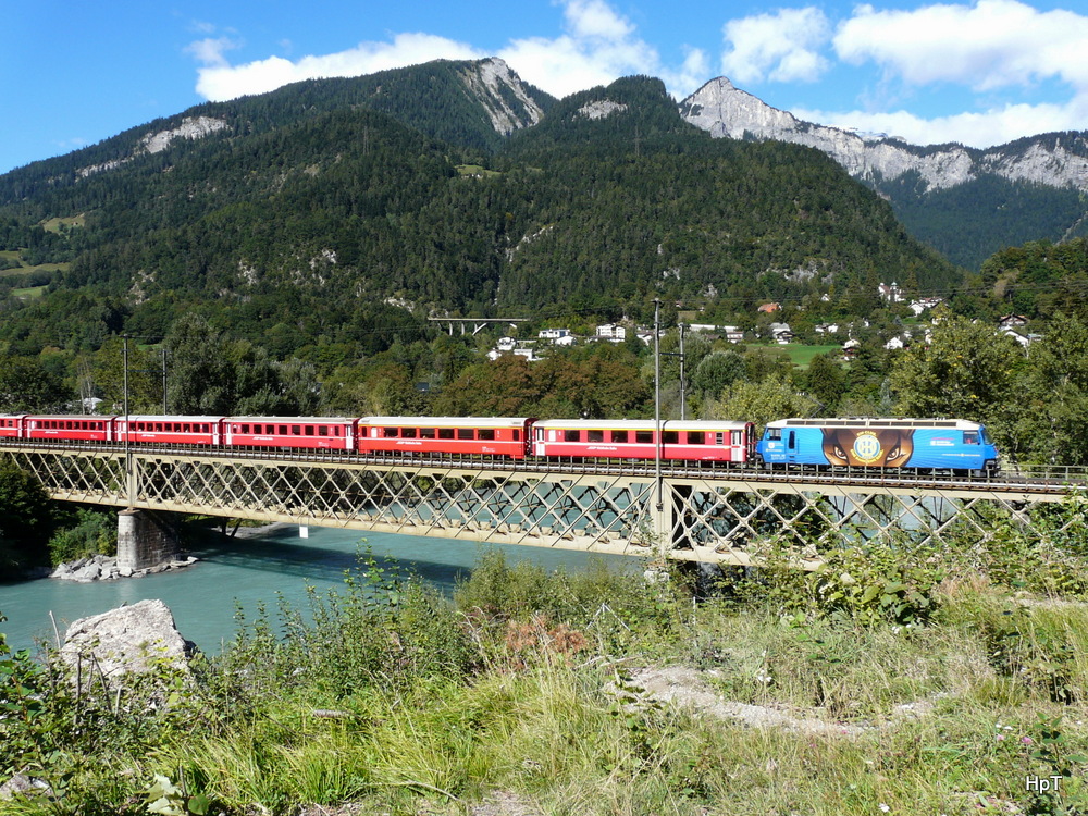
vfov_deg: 49.7
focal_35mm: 28
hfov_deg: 63.4
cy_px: 408
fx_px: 880
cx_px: 544
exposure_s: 1/250
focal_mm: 4.6
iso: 100
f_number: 5.6
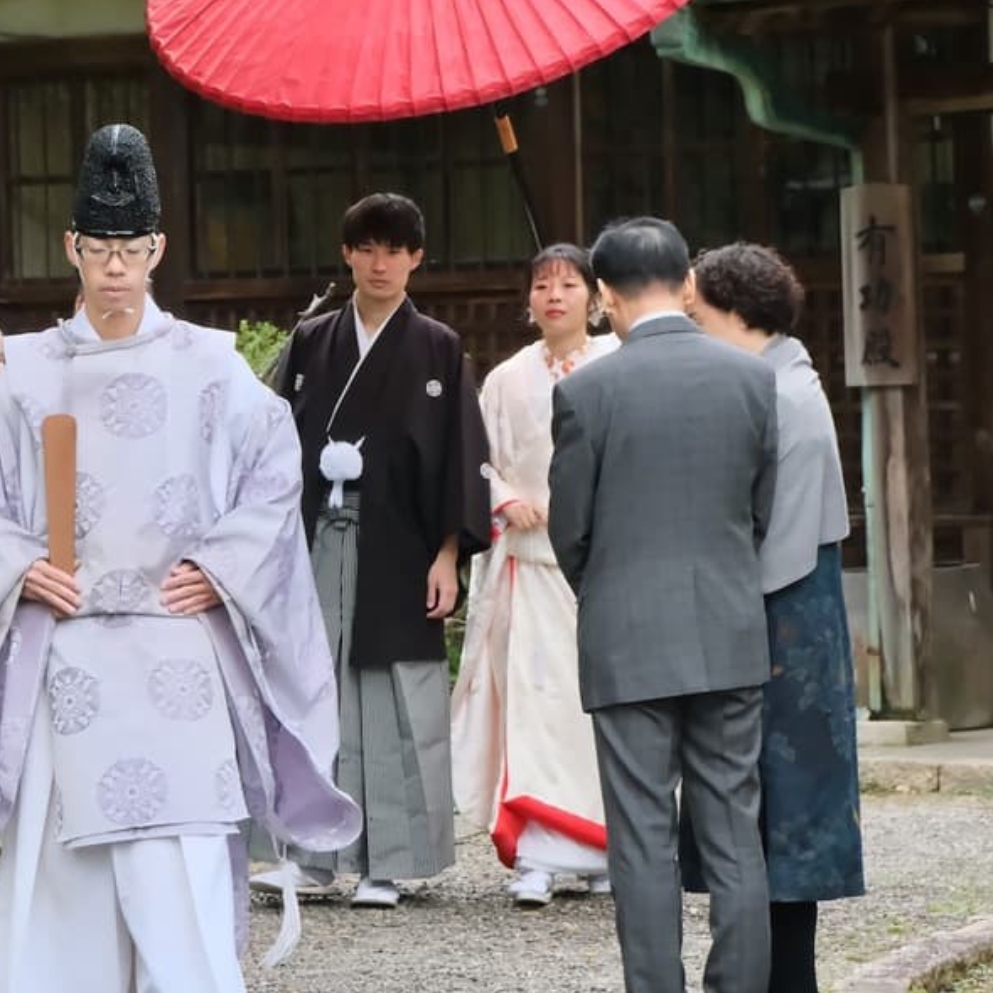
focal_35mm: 218
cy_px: 359
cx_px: 224
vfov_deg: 8.0
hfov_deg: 8.0
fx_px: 7075
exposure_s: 1/200
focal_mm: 70
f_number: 6.3
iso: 1600
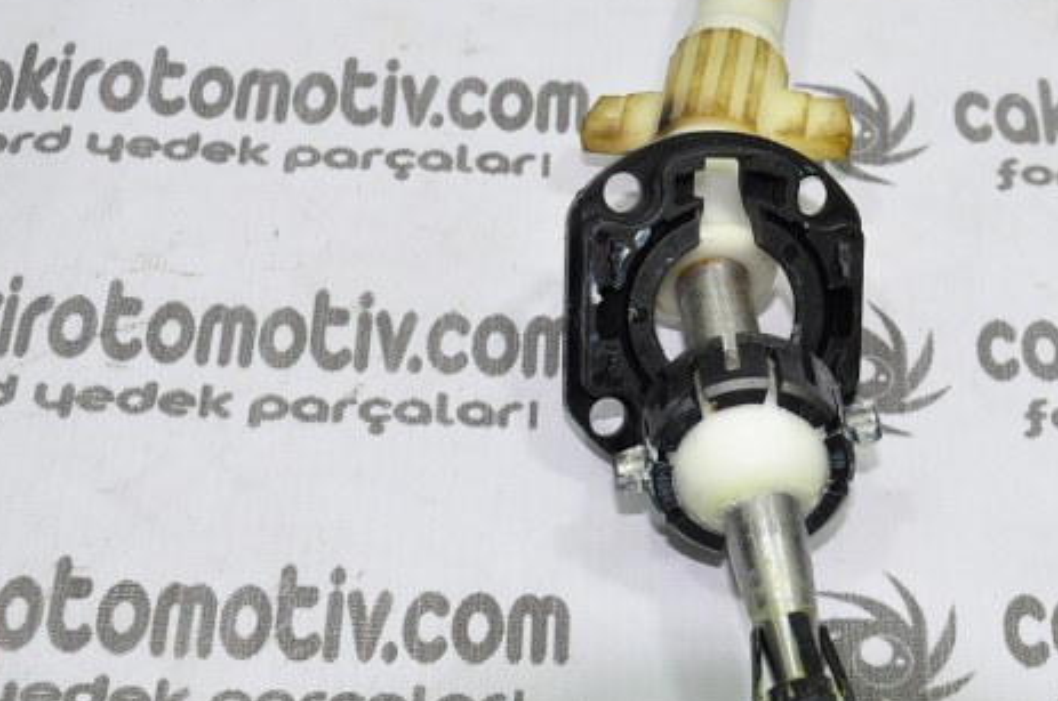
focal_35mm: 73
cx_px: 740
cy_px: 320
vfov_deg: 18.6
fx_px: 2141
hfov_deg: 27.5
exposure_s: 1/40
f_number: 5
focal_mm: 25
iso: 200
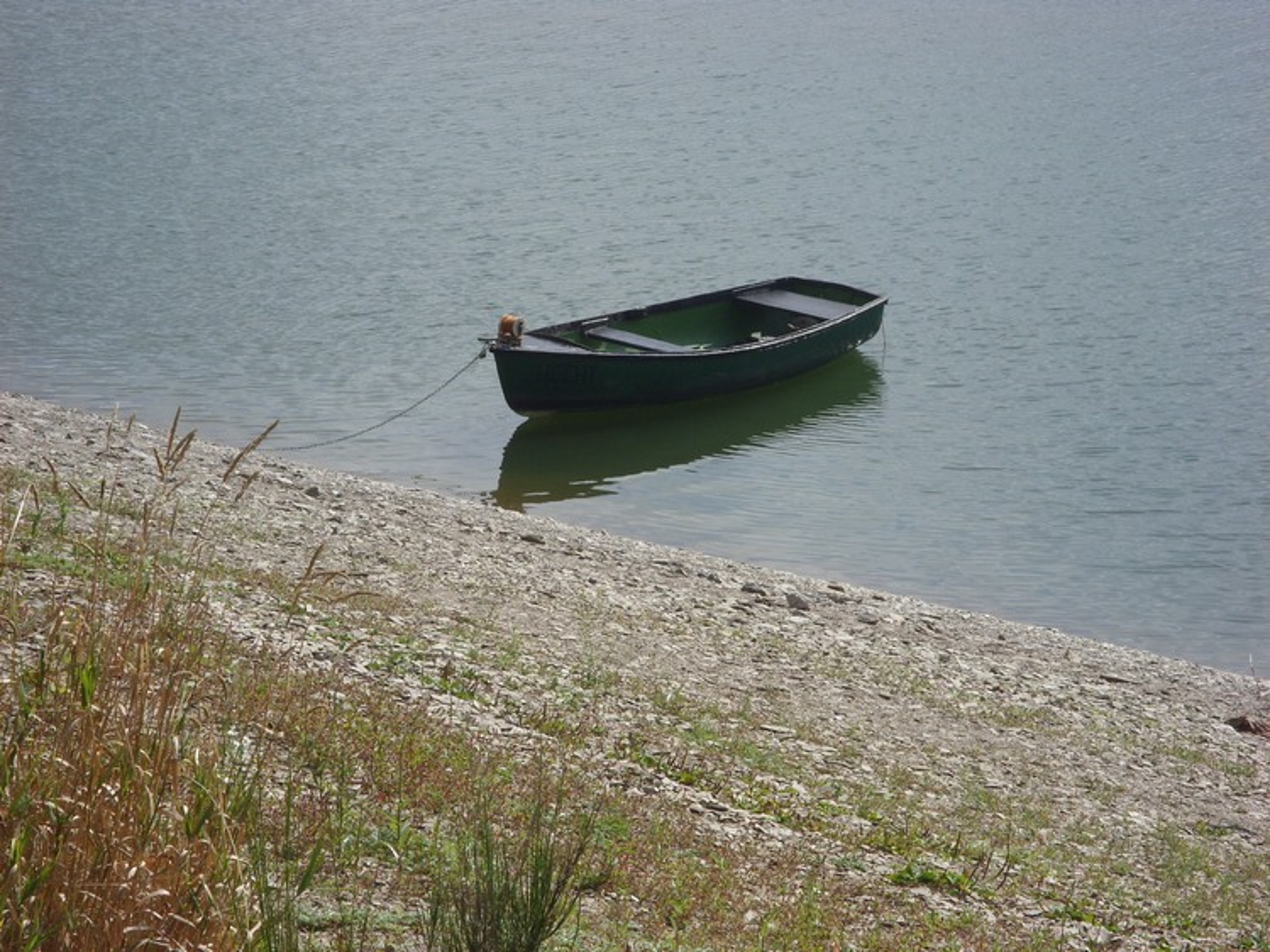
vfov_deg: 7.8
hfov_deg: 10.4
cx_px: 635
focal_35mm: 190
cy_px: 476
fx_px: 6969
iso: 50
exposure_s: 1/184
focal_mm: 31.5
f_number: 8
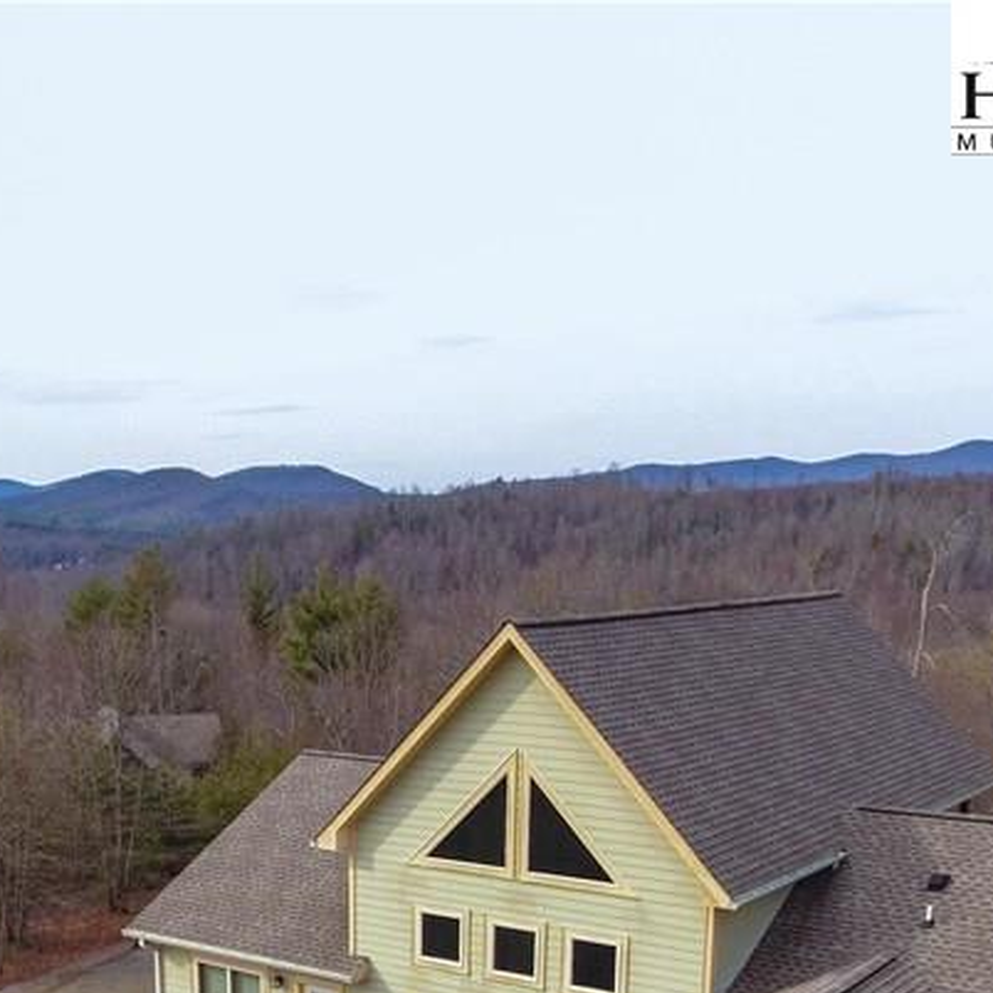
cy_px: 946
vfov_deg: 34.8
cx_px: 319
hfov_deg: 37.1
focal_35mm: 45
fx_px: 1460
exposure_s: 1/350
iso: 100
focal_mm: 3.61
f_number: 2.8
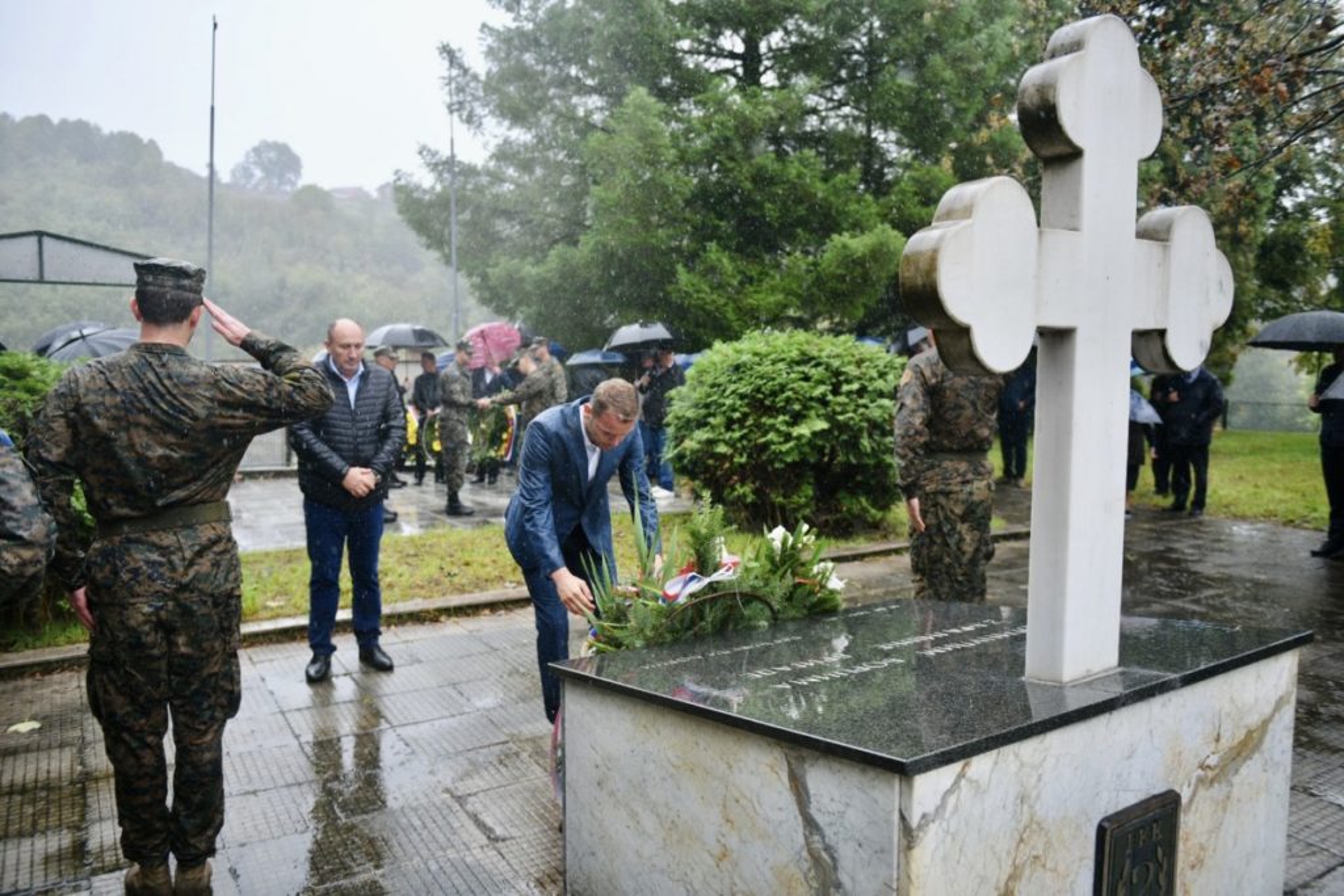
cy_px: 448
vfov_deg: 47.9
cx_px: 672
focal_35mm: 27
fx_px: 1008
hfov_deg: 67.4
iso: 1000
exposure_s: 1/800
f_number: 2.8
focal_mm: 27
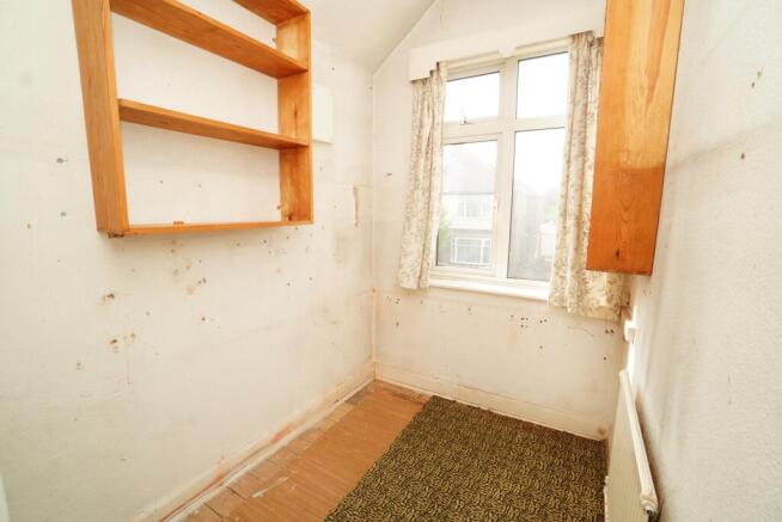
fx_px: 326
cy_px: 261
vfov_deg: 77.4
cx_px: 391
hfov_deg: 100.4
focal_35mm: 15
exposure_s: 1/80
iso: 400
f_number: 10
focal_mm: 10
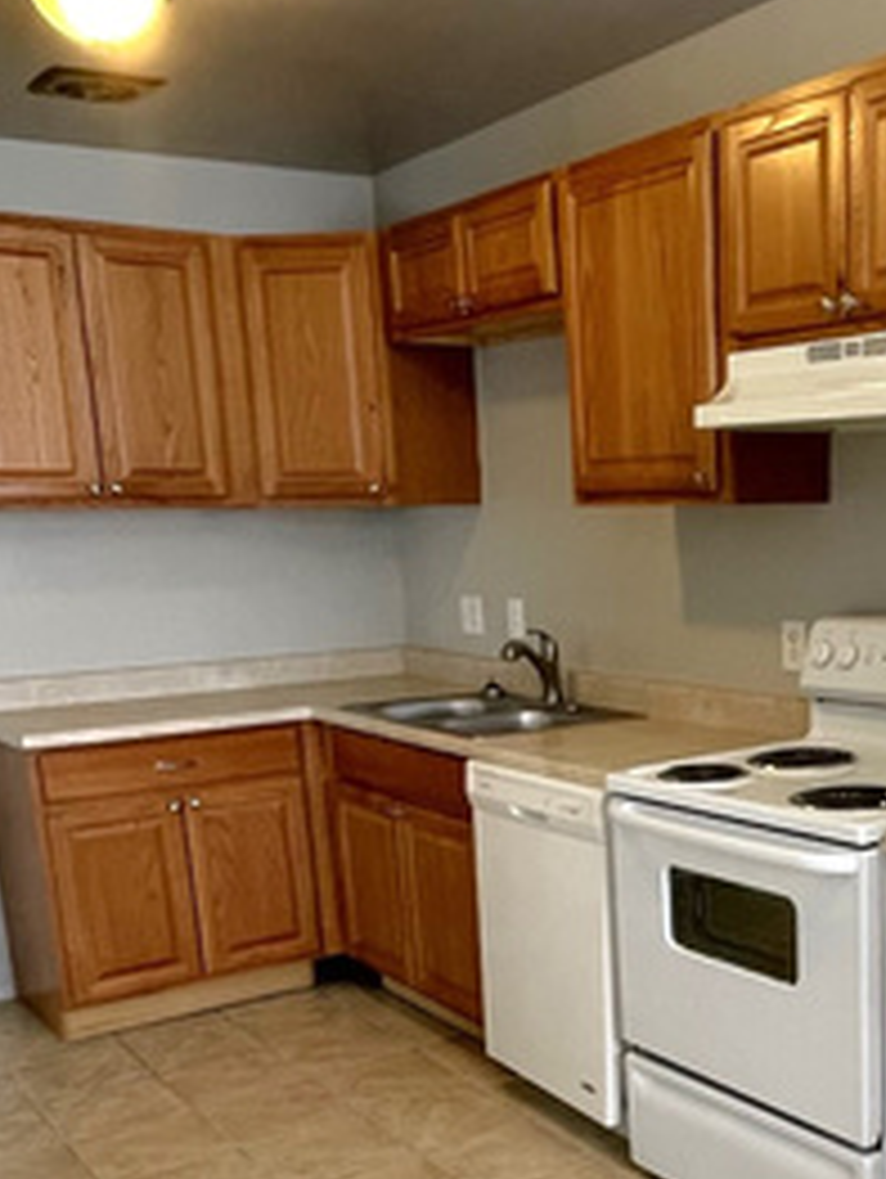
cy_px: 900
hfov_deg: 34.1
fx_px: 1397
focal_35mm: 41
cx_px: 715
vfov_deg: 44.1
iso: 200
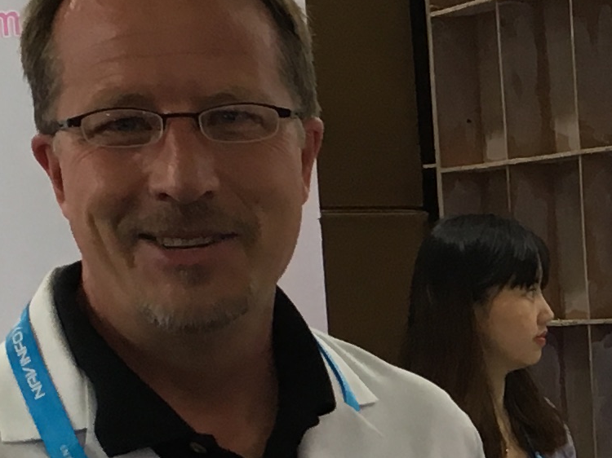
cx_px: 950
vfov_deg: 9.2
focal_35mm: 156
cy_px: 701
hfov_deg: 12.0
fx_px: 2757
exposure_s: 1/33
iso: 32
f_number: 2.2
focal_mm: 4.15
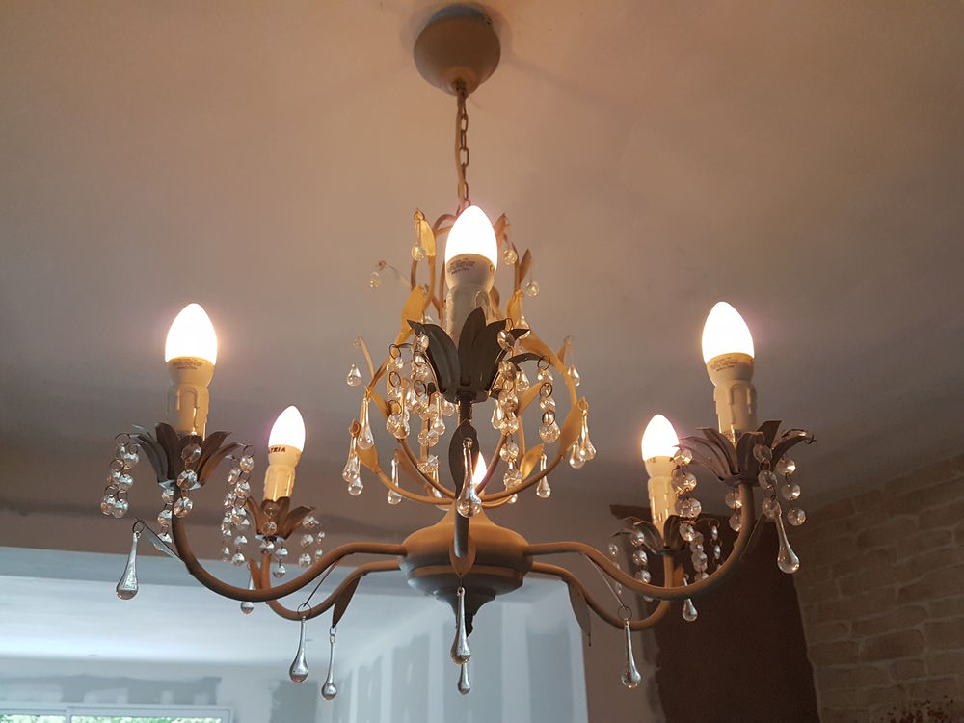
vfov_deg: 53.1
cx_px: 482
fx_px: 724
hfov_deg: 67.3
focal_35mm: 26
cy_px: 362
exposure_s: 1/17
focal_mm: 4.2
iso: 250
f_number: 1.7
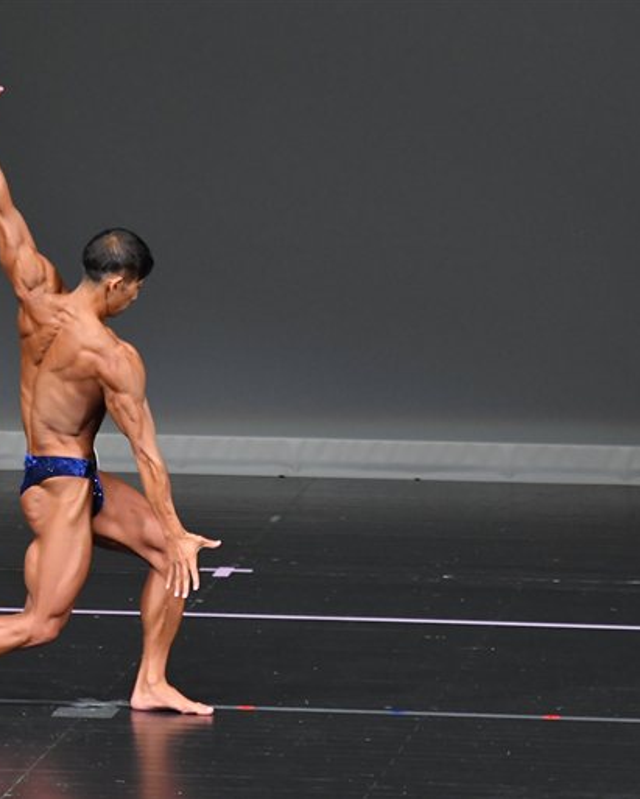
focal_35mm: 425
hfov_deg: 3.6
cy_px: 400
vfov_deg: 4.6
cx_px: 155
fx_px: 10054
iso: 4000
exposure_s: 1/400
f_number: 5.6
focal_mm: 200
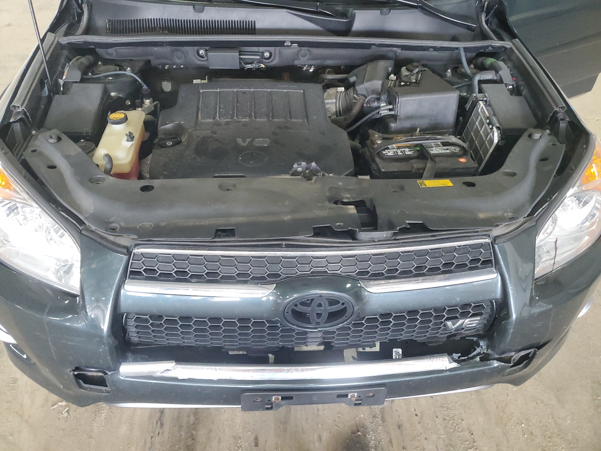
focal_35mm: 26
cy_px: 226
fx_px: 451
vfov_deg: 53.1
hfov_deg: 67.3
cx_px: 300
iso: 407
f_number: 1.5
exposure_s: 1/60.2
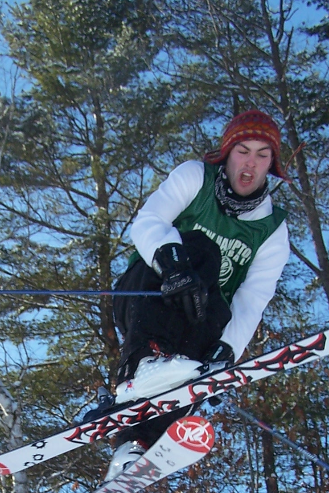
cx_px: 119
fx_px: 1261
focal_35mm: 92
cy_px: 440
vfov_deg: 21.7
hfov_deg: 14.8
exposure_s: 1/750
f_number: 4
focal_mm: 6.3
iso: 80
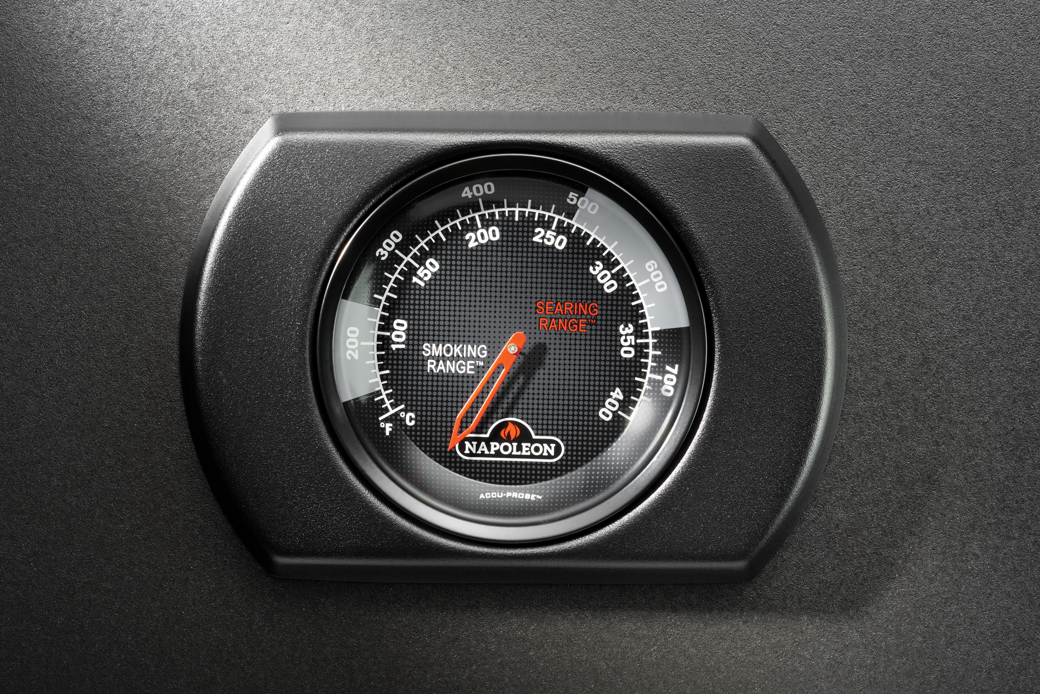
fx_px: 1734
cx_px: 520
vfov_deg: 22.6
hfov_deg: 33.4
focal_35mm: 60
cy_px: 347
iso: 200
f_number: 22
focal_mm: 60
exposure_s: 1/125
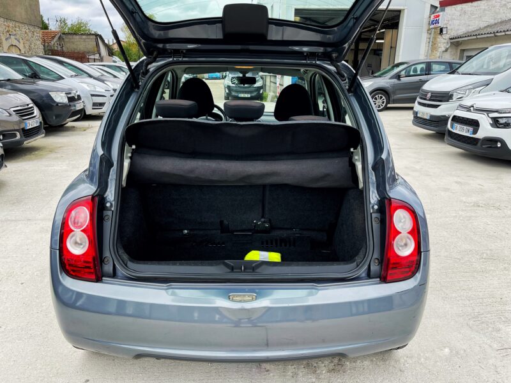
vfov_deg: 53.1
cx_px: 256
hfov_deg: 67.3
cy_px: 192
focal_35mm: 26
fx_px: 384
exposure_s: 1/327
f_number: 1.6
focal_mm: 5.1
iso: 32
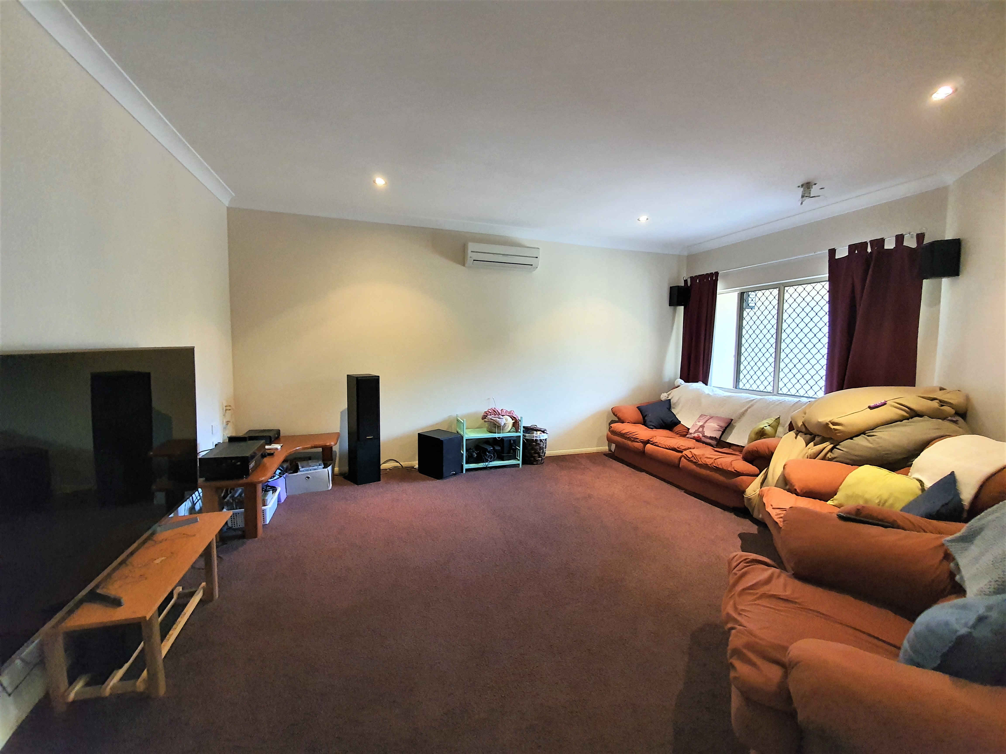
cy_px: 377
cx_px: 503
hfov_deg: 106.2
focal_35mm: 13
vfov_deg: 89.9
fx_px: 378
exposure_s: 1/33
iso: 500
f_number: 2.2
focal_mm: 1.8
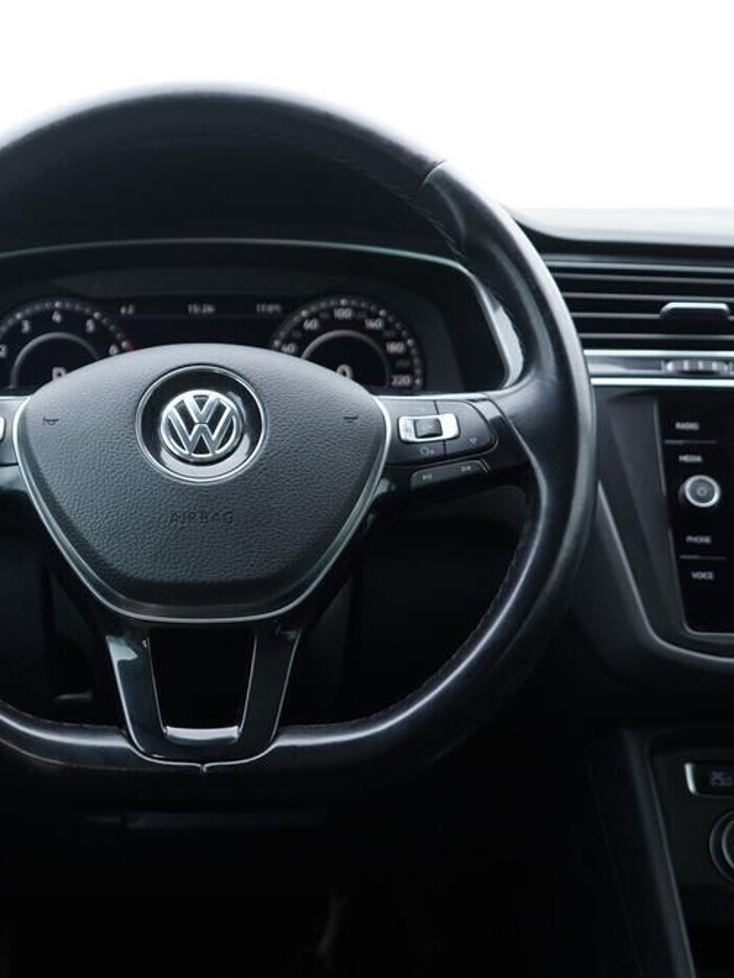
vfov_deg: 36.2
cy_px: 492
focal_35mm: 53
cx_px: 209
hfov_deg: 27.3
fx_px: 1498
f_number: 2.8
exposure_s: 1/40
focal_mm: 24
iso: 200
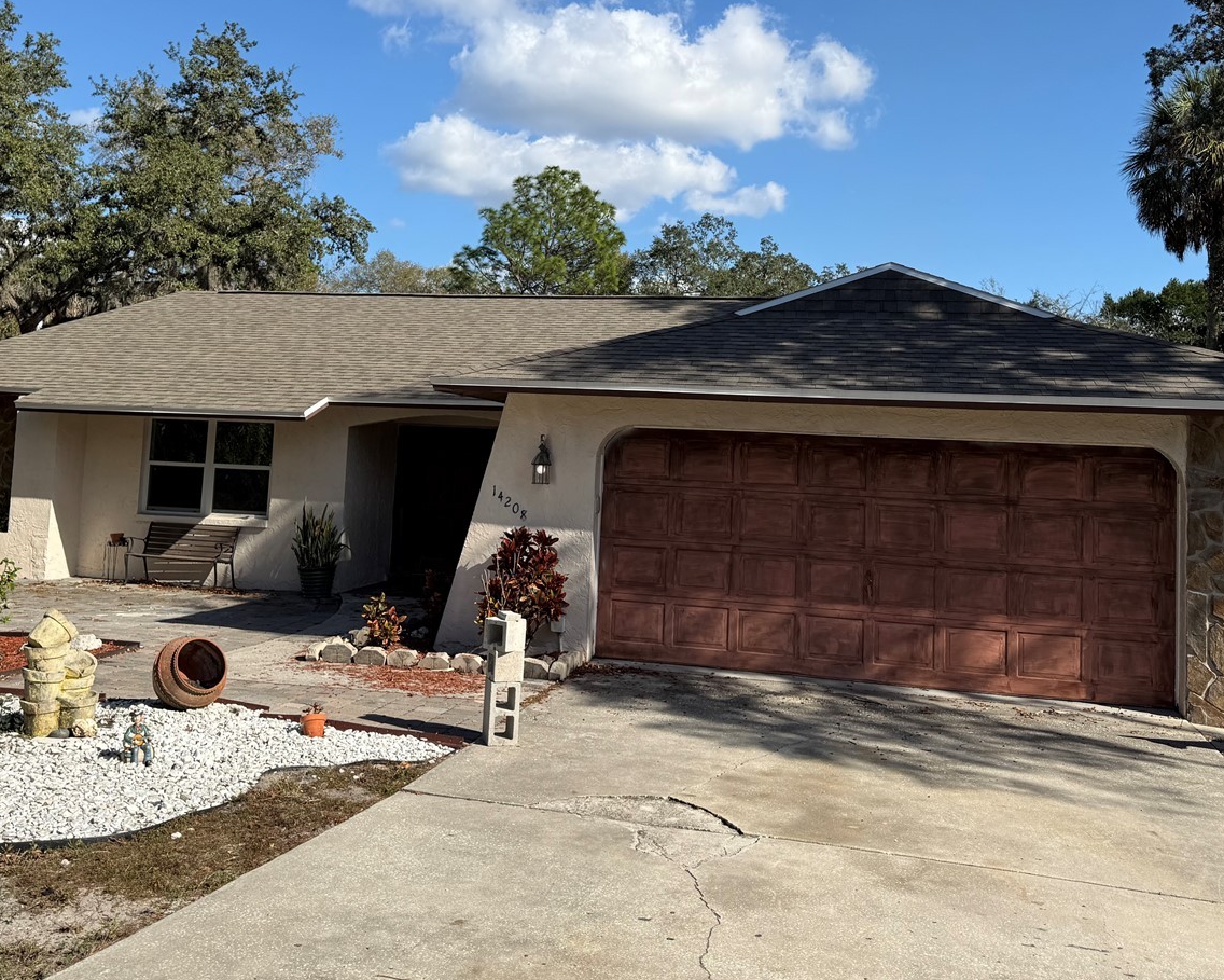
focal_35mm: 33
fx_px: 1196
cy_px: 355
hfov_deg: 54.2
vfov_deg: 44.1
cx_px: 584
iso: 80
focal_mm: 6.76
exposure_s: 1/4975
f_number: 1.78
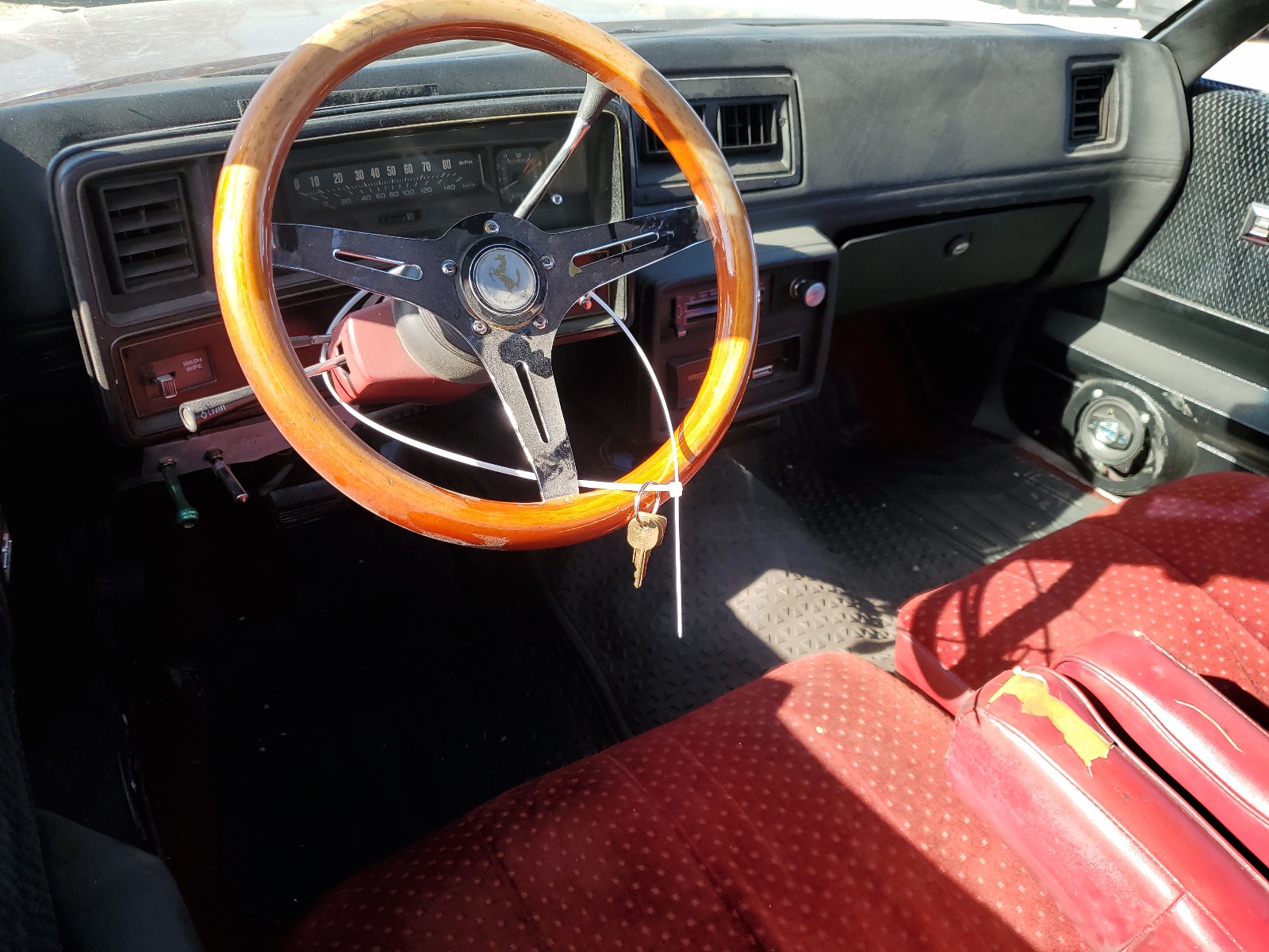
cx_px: 634
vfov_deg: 53.1
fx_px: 953
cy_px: 476
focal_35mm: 26
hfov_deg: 67.3
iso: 50
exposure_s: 1/500
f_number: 1.5
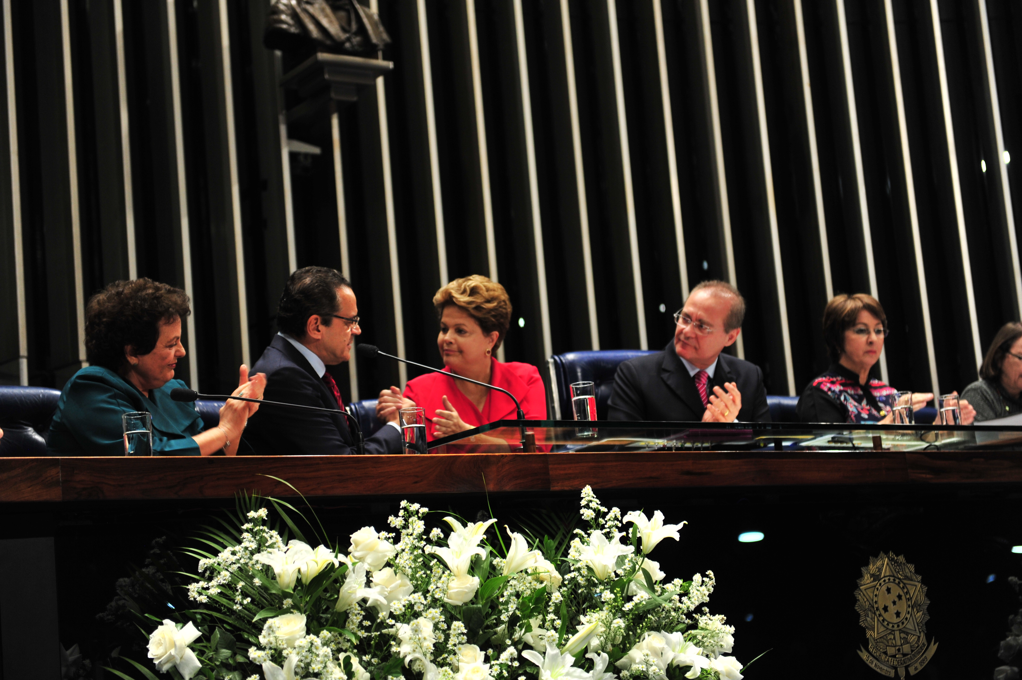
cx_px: 511
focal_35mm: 70
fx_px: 1986
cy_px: 340
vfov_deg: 19.4
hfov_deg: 28.9
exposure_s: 1/125
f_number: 2.8
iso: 800
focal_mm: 70
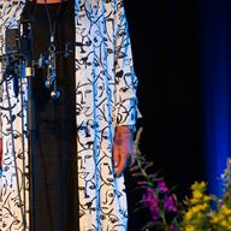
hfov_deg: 10.4
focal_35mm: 159
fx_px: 1200
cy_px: 116
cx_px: -162
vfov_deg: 11.0
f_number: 2.8
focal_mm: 50
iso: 1000
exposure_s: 1/400
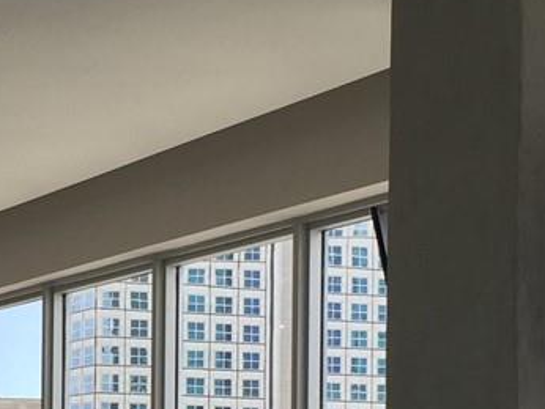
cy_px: 494
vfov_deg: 10.9
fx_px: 2111
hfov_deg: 14.4
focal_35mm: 134
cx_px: -36
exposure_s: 1/200
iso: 32
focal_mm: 4.15
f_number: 2.2
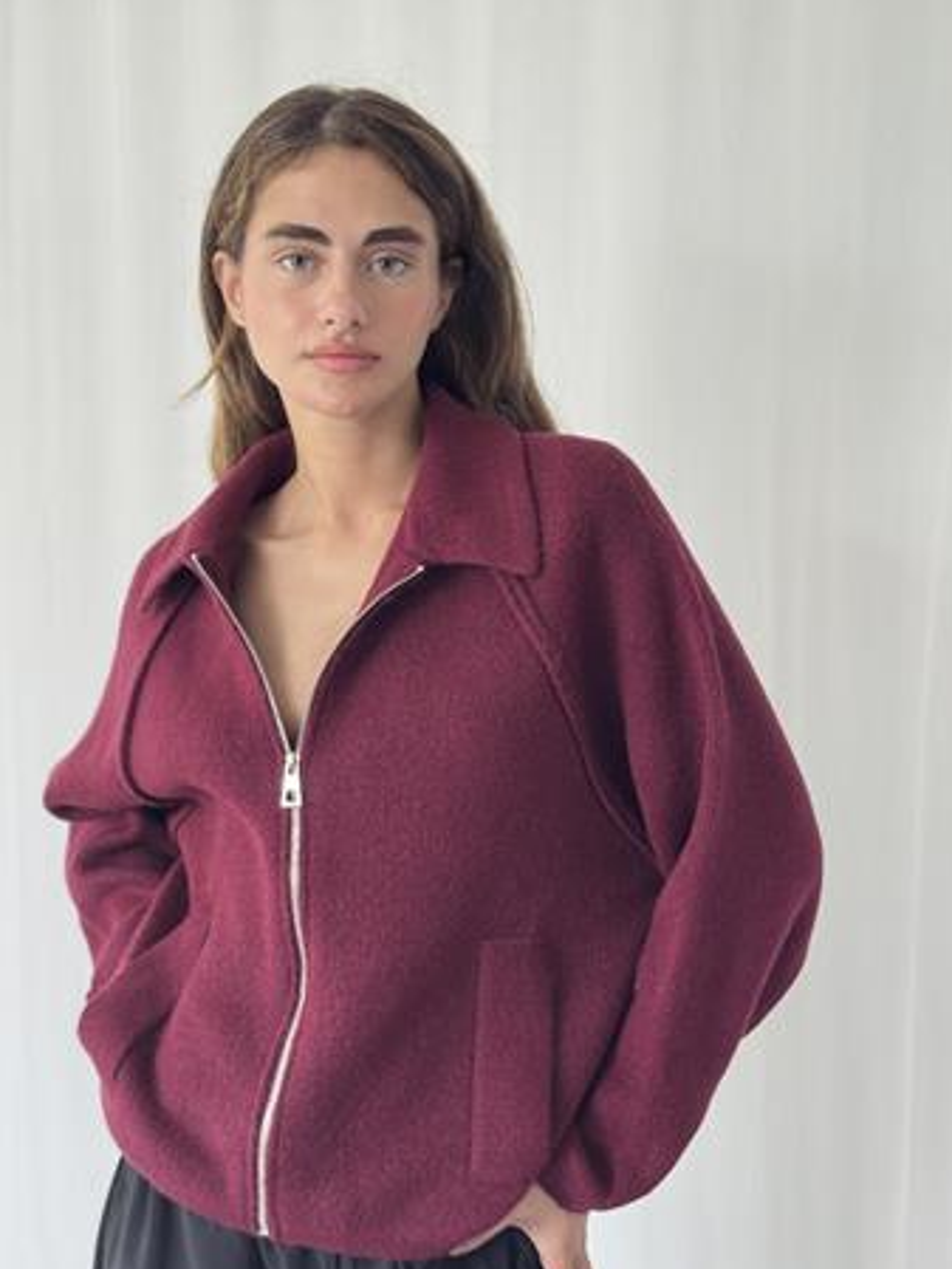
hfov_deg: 25.7
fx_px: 2089
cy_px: 657
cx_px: 427
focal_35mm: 57
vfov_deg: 33.8
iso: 100
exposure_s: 1/60
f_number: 1.78
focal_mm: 6.76
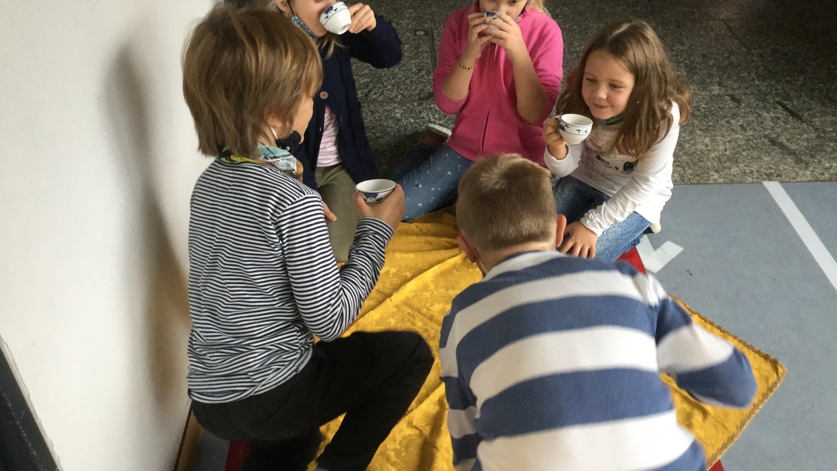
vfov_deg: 34.6
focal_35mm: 34
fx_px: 755
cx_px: 420
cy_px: 215
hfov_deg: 58.0
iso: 100
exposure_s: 1/33
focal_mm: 3.3
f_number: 2.4
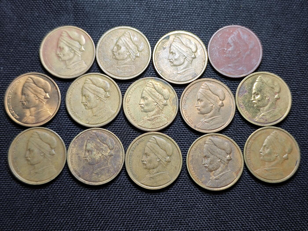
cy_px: 116
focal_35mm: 49
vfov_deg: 29.7
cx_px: 154
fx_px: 436
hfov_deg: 38.9
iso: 125
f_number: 1.6
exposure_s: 1/100
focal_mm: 5.84
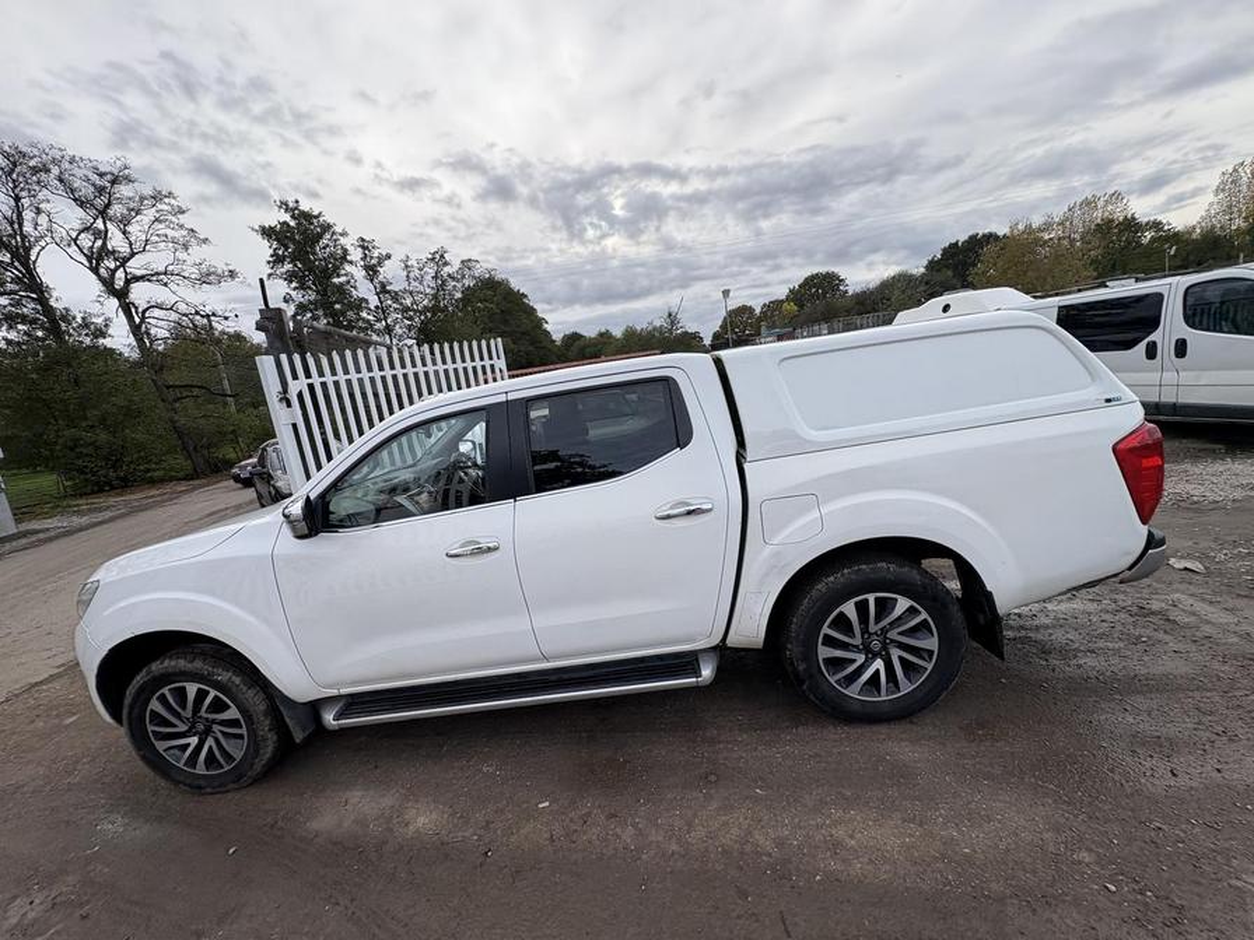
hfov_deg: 102.1
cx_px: 627
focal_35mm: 14
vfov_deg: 85.7
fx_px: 507
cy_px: 470
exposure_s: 1/700
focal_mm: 2.22
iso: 40
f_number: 2.2
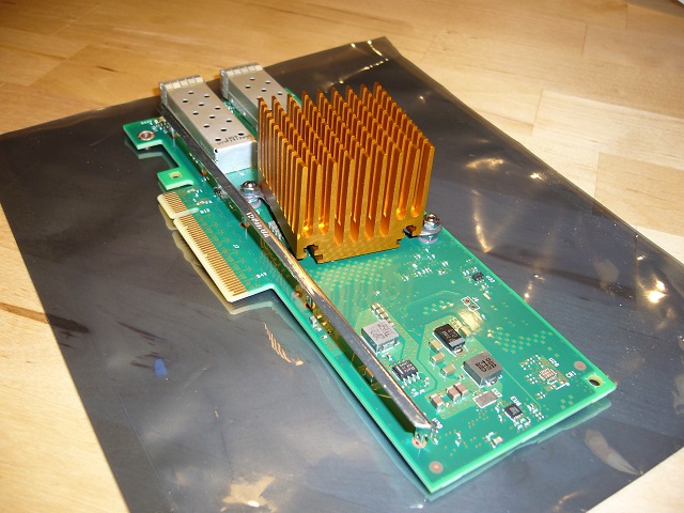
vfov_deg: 40.7
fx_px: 692
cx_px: 342
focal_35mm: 35
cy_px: 256
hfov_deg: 52.6
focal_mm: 5.8
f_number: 2.8
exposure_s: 1/30
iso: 80
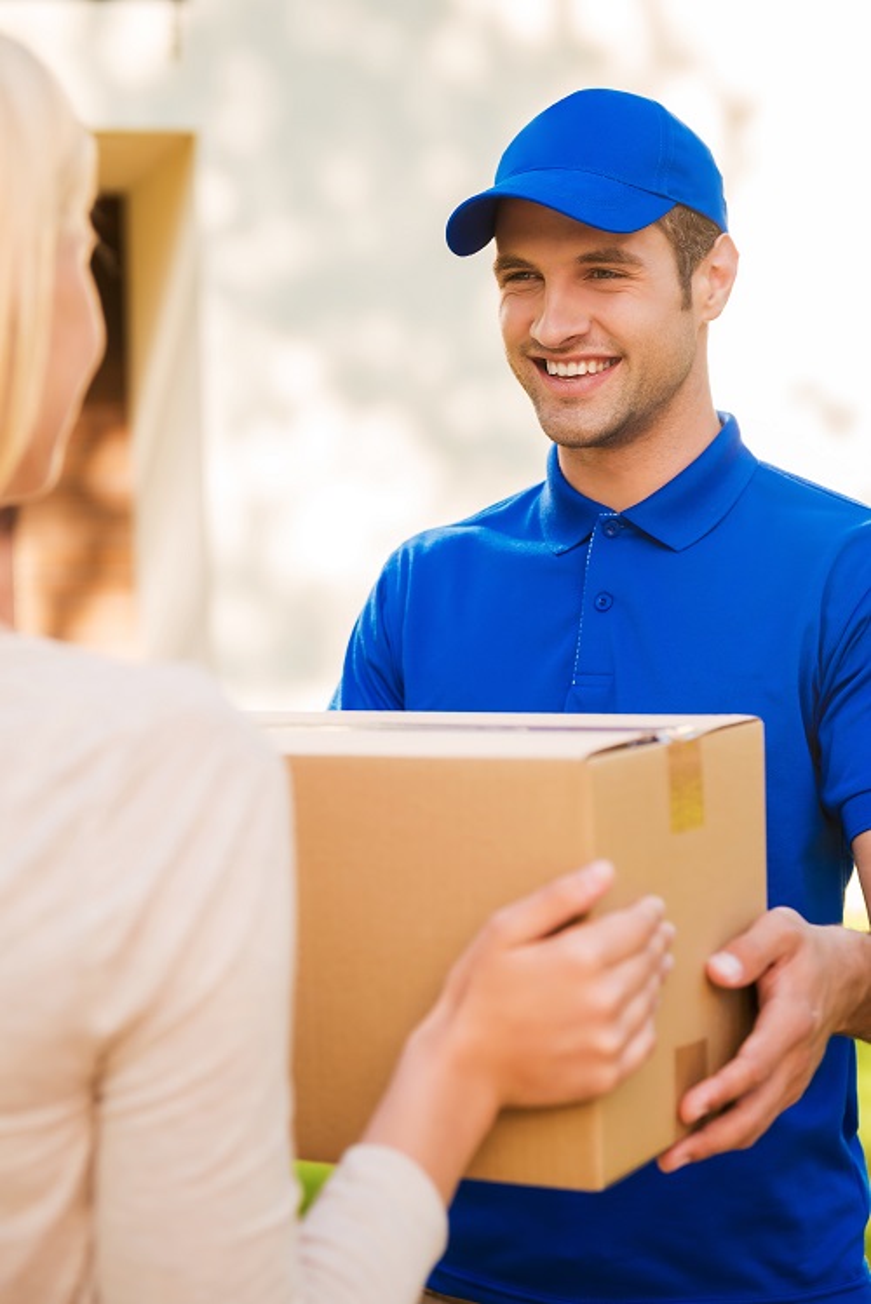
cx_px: 436
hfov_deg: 19.5
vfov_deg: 28.8
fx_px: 2538
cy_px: 652
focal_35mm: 70
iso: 160
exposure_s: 1/250
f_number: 3.5
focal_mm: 70
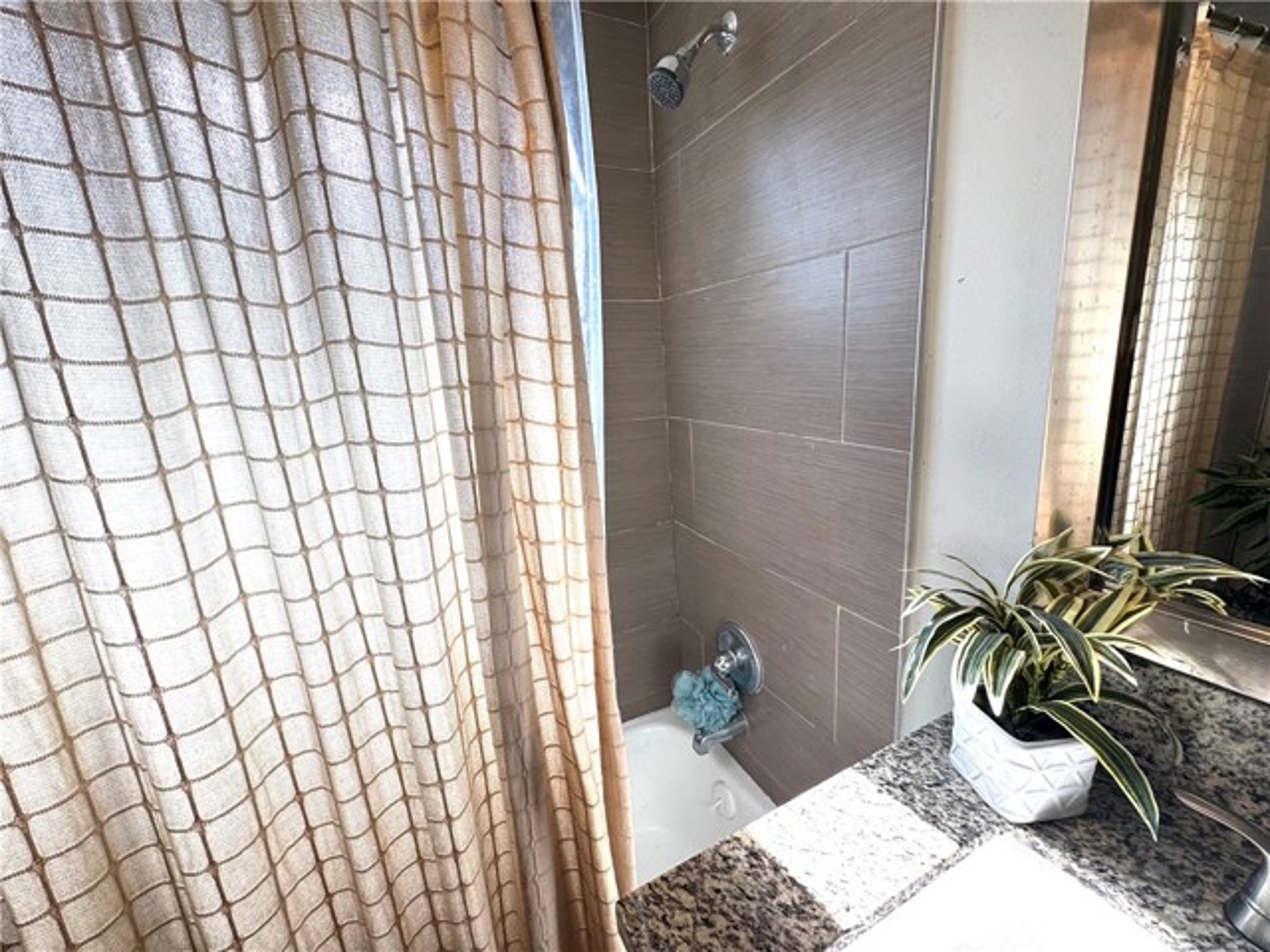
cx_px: 635
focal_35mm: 14
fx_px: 514
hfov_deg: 102.1
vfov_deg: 85.7
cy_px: 476
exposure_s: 1/178
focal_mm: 2.22
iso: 40
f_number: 2.2
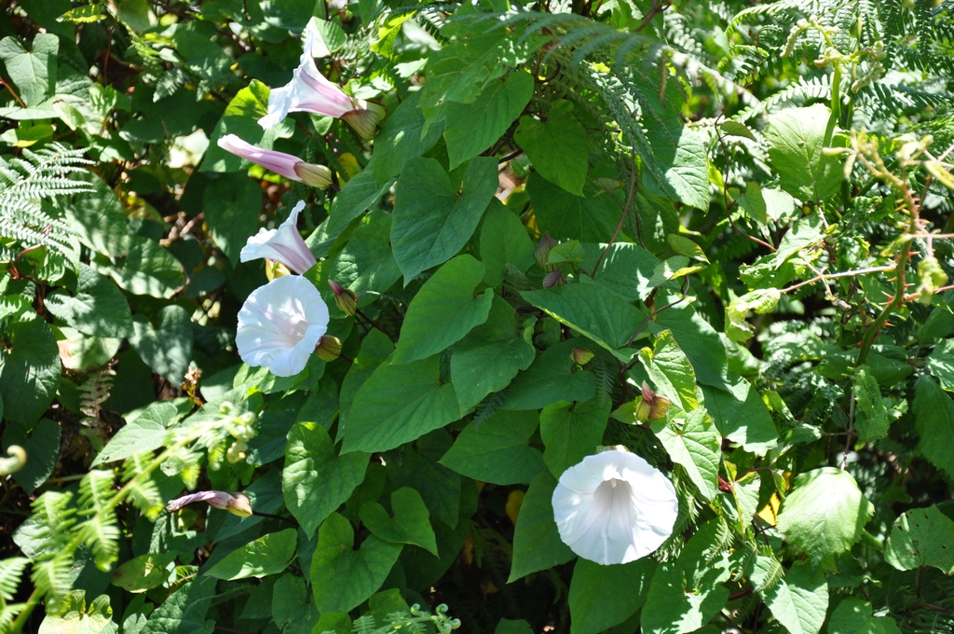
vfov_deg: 10.7
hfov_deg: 16.1
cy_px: 317
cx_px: 477
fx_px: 3374
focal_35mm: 128
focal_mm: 85
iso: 400
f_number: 5.6
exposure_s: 1/400
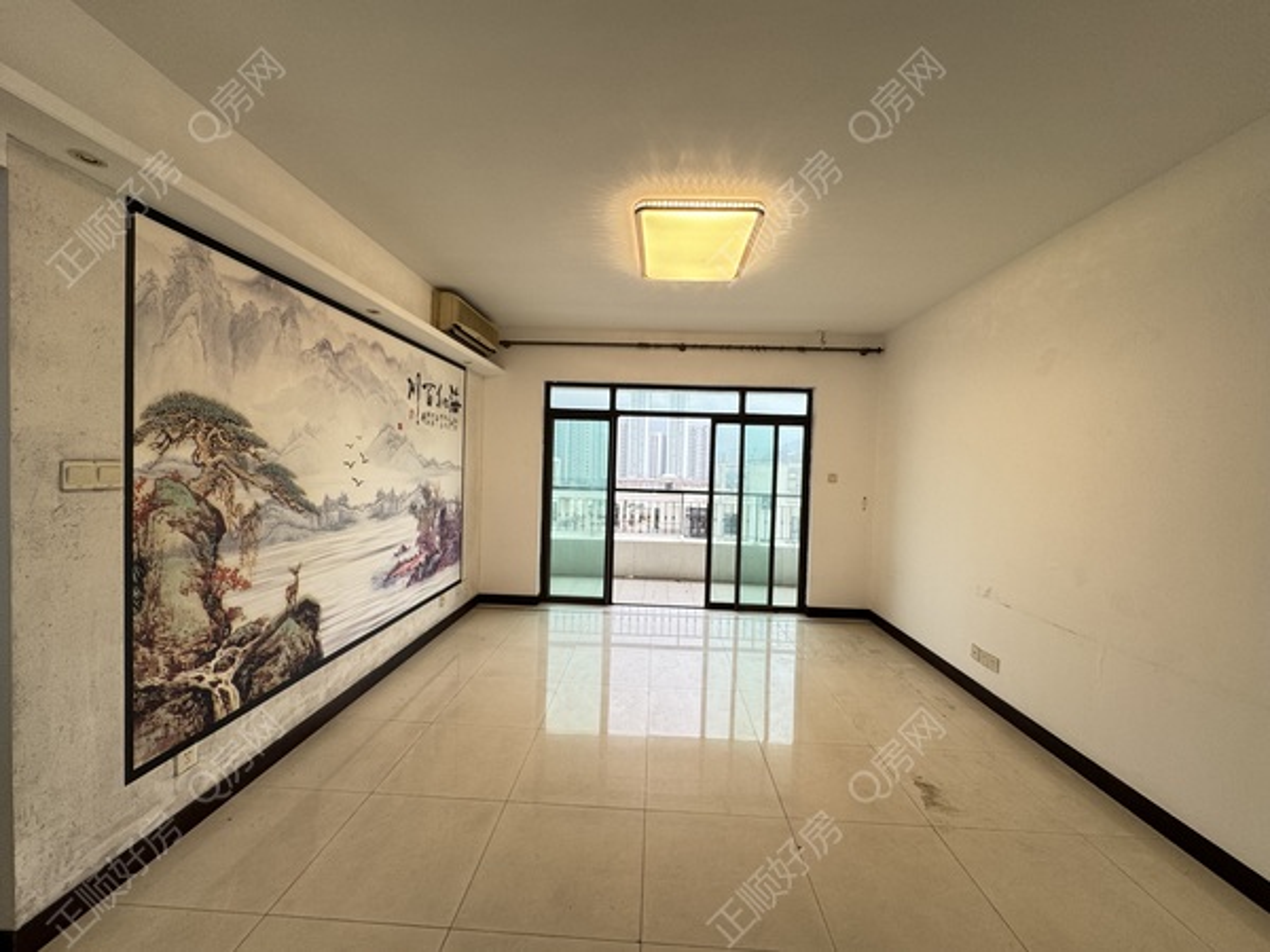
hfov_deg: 102.1
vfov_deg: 85.7
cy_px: 476
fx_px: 514
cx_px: 635
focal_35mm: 14
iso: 125
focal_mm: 2.22
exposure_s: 1/99
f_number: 2.2
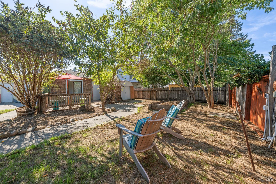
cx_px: 138
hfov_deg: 104.3
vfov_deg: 81.2
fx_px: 107
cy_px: 92
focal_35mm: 14
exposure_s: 1/100
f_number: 8
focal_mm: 14
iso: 64
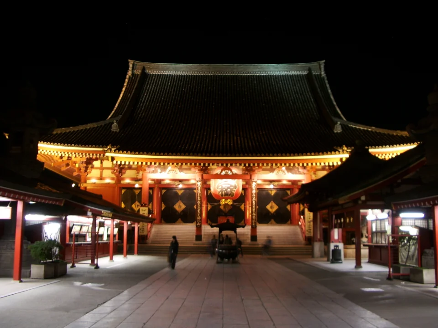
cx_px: 219
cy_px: 164
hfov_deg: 52.6
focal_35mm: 35
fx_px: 443
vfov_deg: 40.7
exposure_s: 1/2
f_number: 2.6
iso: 100
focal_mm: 5.8
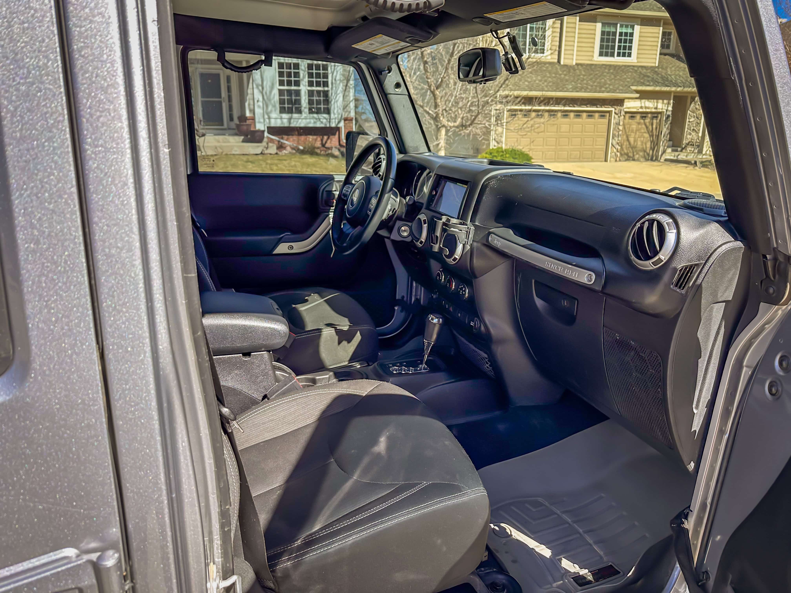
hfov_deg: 71.6
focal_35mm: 24
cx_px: 396
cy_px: 296
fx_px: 548
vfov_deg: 56.8
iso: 80
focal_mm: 6.86
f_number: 1.8
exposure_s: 1/1000
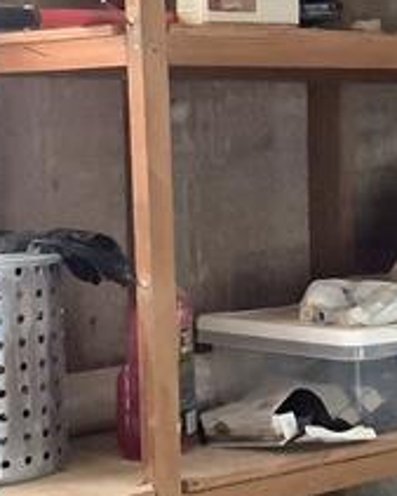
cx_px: 493
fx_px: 1614
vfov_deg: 17.4
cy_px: 212
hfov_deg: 13.6
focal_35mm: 110
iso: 640
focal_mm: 3.3
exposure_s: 1/24
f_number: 2.4
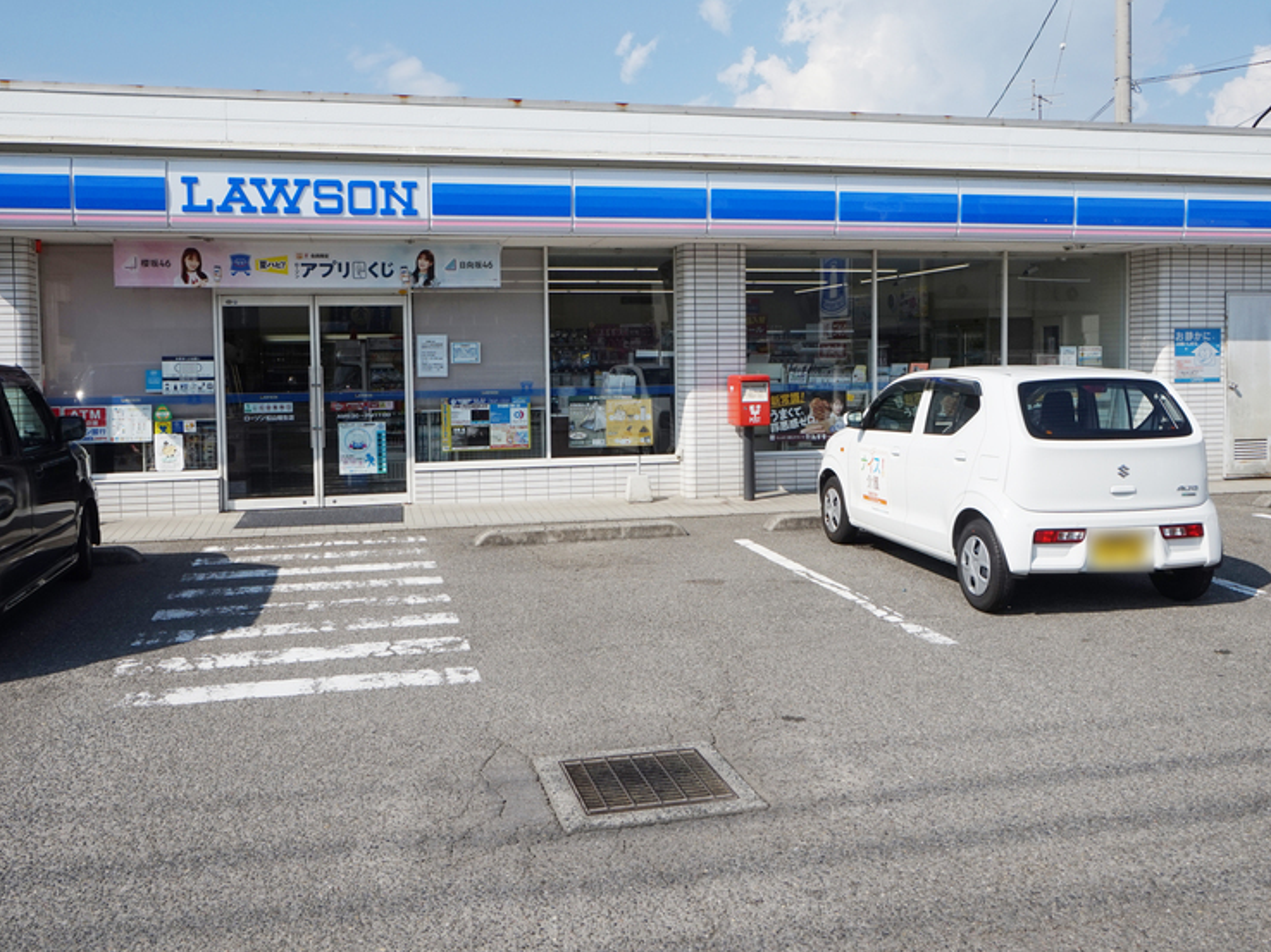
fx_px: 1164
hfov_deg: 57.3
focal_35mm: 32
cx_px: 654
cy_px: 405
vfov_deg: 44.4
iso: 100
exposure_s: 1/250
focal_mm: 15
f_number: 11
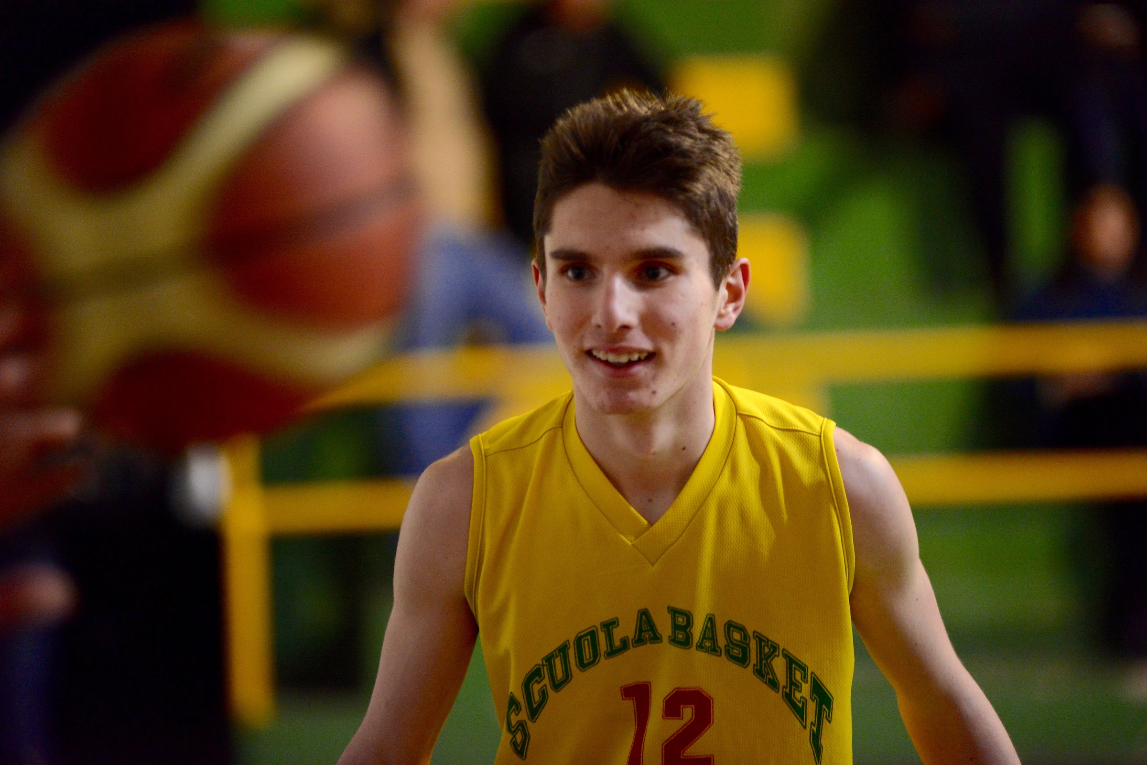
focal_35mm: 200
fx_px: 6373
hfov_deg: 10.3
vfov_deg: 6.9
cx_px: 574
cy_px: 382
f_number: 2.8
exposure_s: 1/250
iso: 4000
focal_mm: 200
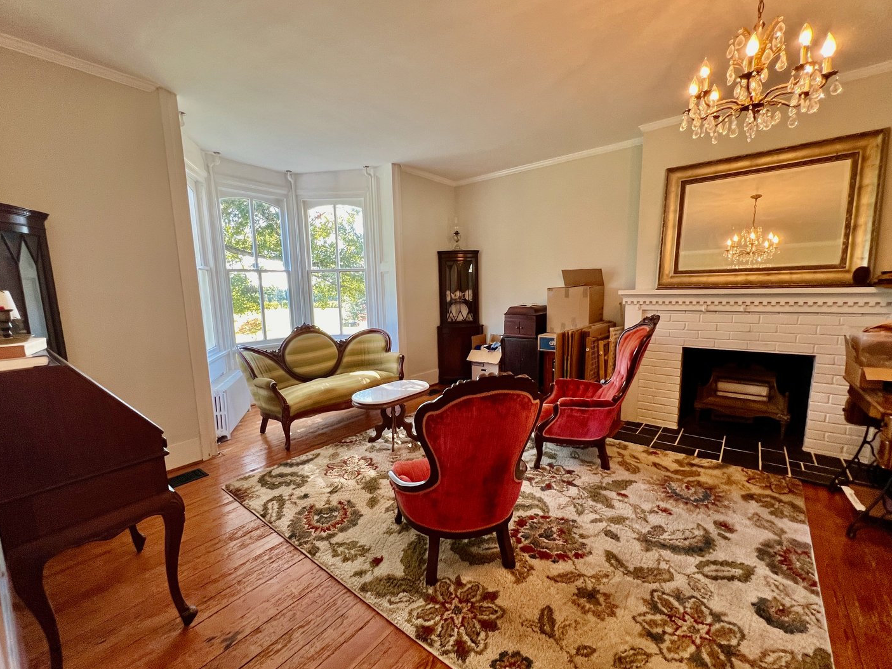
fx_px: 361
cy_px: 347
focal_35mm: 14
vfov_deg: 85.6
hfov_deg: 102.0
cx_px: 433
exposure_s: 1/120
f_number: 1.8
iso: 200
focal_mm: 1.57
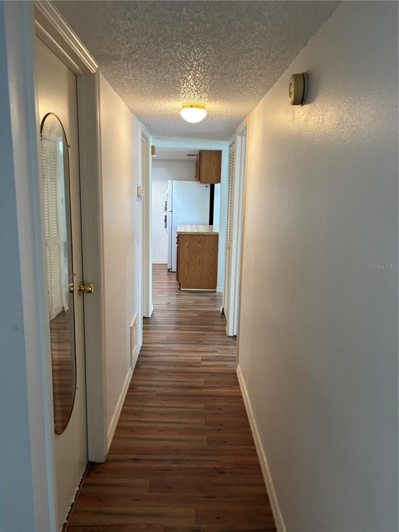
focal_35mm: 26
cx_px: 200
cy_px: 266
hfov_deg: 53.1
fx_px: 400
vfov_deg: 67.3
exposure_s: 1/60
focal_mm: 5.96
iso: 160
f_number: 1.6
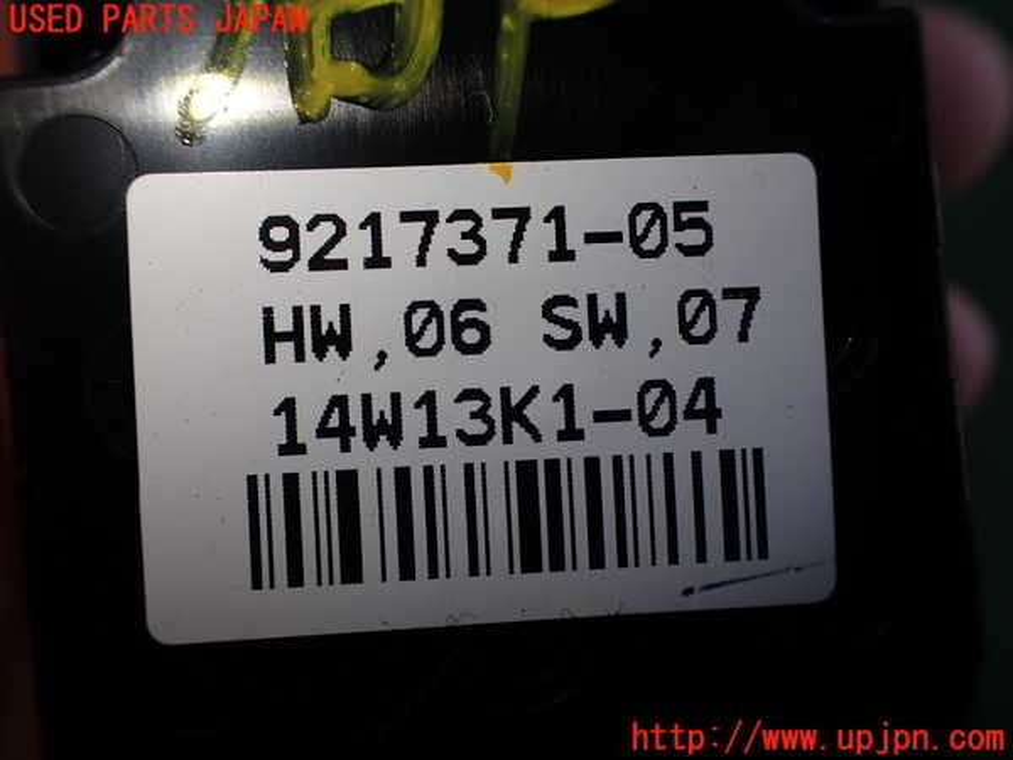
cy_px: 380
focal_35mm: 30
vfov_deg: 46.8
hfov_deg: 60.0
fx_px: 878
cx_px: 506
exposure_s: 1/320
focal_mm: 5.4
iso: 100
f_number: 3.2
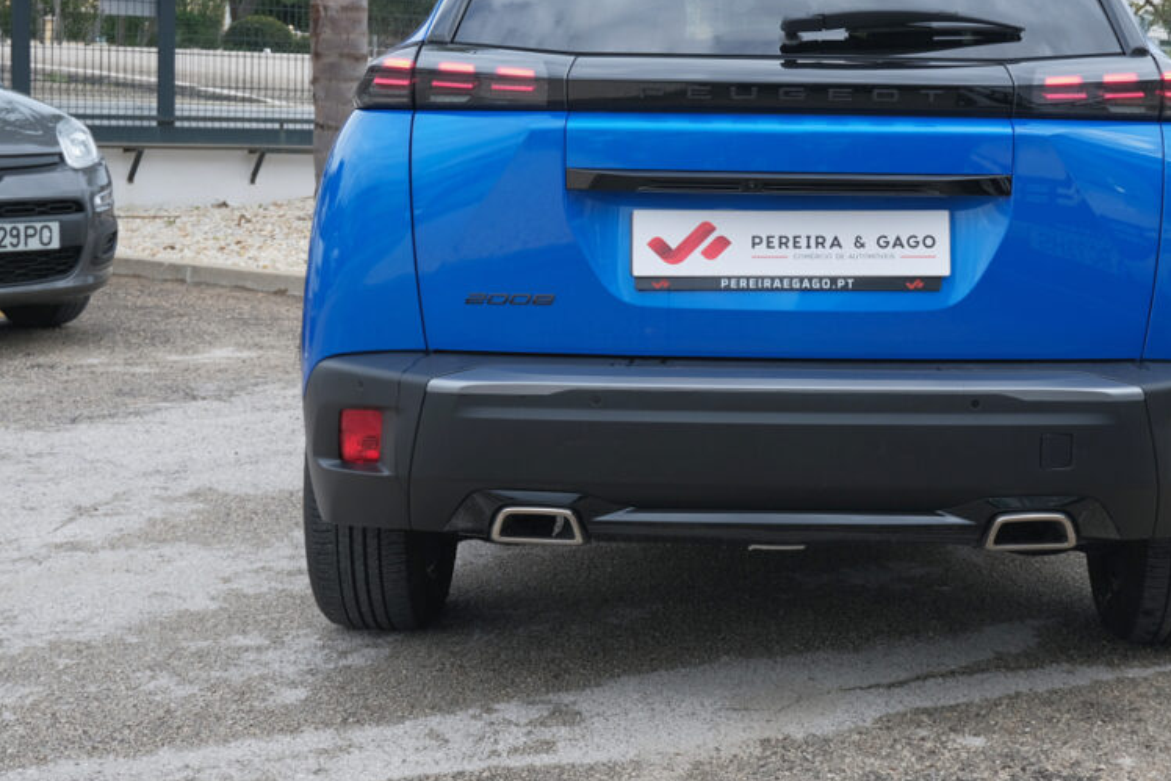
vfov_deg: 21.5
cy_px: 267
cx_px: 776
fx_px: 2050
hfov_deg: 31.6
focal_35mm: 63
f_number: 9
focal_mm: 30.5
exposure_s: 1/100
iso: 160
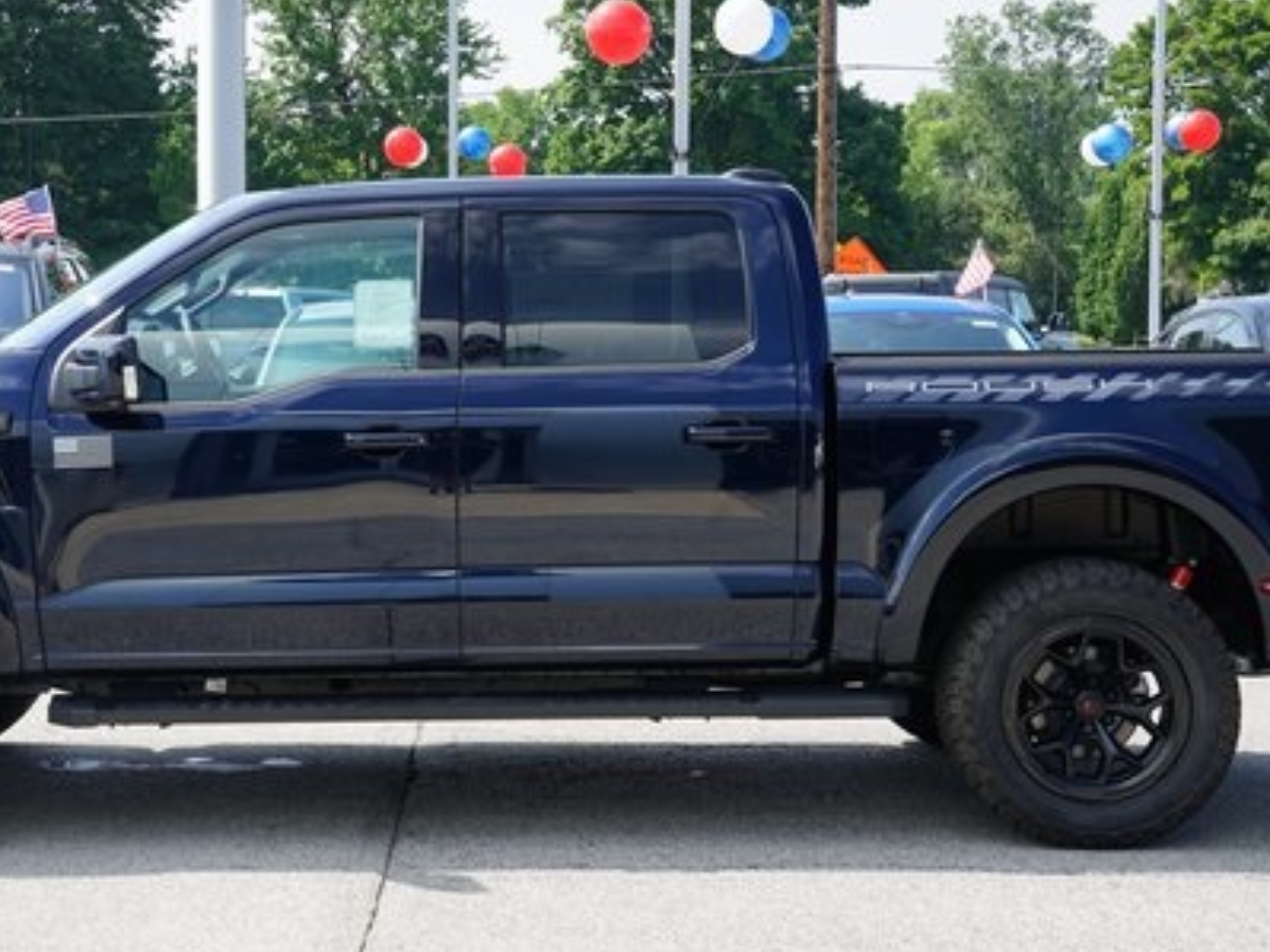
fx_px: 2714
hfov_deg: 26.3
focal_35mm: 74
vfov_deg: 19.9
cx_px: 506
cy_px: 400
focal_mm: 48
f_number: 11
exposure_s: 1/80
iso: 100
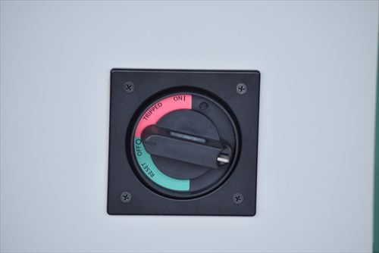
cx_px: 190
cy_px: 126
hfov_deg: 6.9
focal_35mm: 300
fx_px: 3160
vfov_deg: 4.6
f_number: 6.3
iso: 1250
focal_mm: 200
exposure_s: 1/60
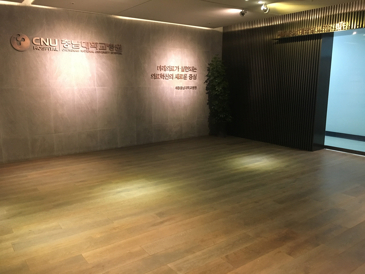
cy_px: 137
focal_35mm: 29
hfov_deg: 61.7
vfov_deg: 48.2
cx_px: 182
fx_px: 306
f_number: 2.2
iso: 200
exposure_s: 1/24
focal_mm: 4.15
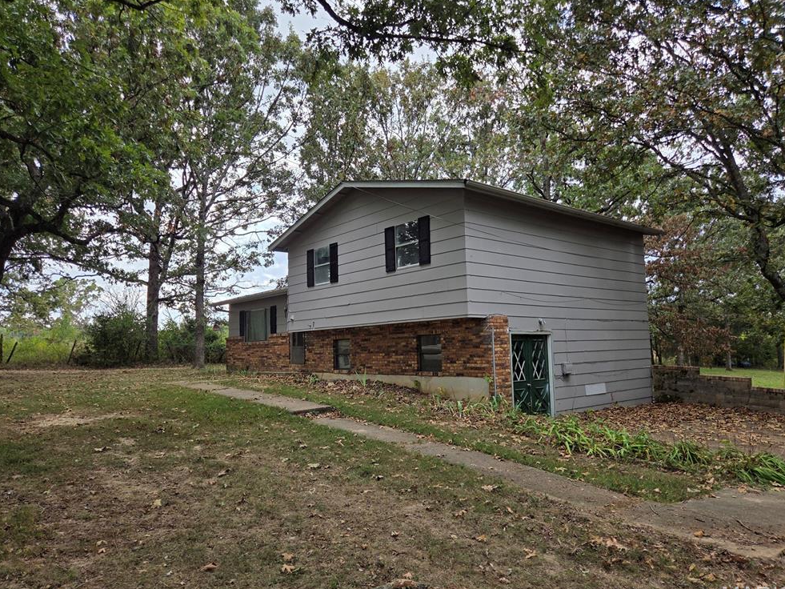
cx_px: 392
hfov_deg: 71.6
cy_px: 305
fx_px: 544
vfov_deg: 56.8
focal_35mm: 24
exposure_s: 1/2122
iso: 80
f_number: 1.8
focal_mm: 5.4
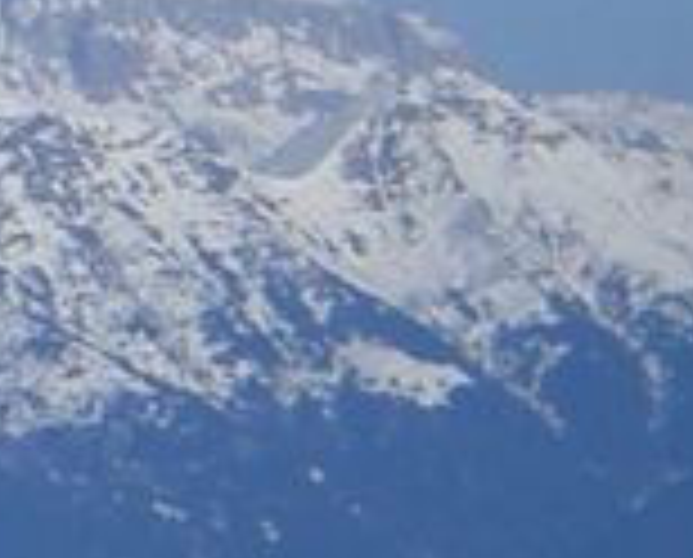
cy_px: -198
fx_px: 15175
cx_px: -1188
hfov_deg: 2.6
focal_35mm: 738
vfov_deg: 2.1
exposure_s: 1/400
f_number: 8.3
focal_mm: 18.6
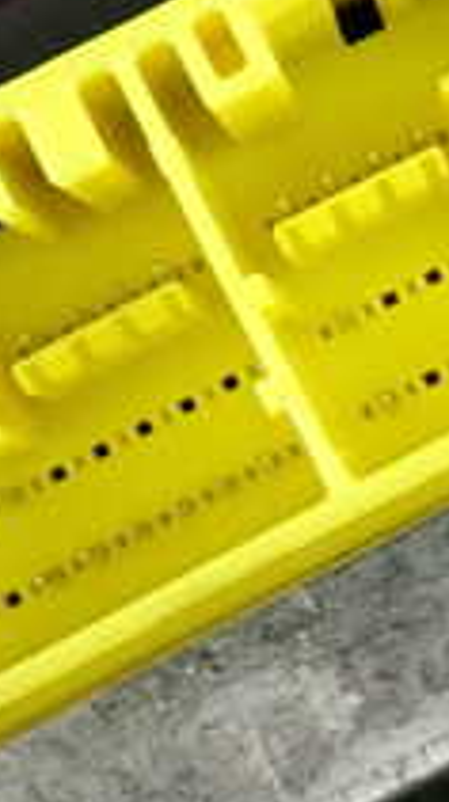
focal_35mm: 180
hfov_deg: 6.7
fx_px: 3827
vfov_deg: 11.9
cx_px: 563
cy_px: 125
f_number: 3.5
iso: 640
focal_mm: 10.35
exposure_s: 1/125
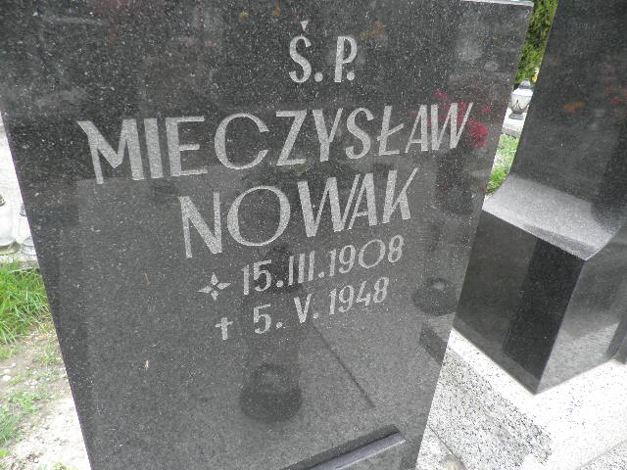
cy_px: 235
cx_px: 314
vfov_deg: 56.8
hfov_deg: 71.6
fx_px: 435
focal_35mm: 24
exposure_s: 1/80
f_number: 3.3
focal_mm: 4.3
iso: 64
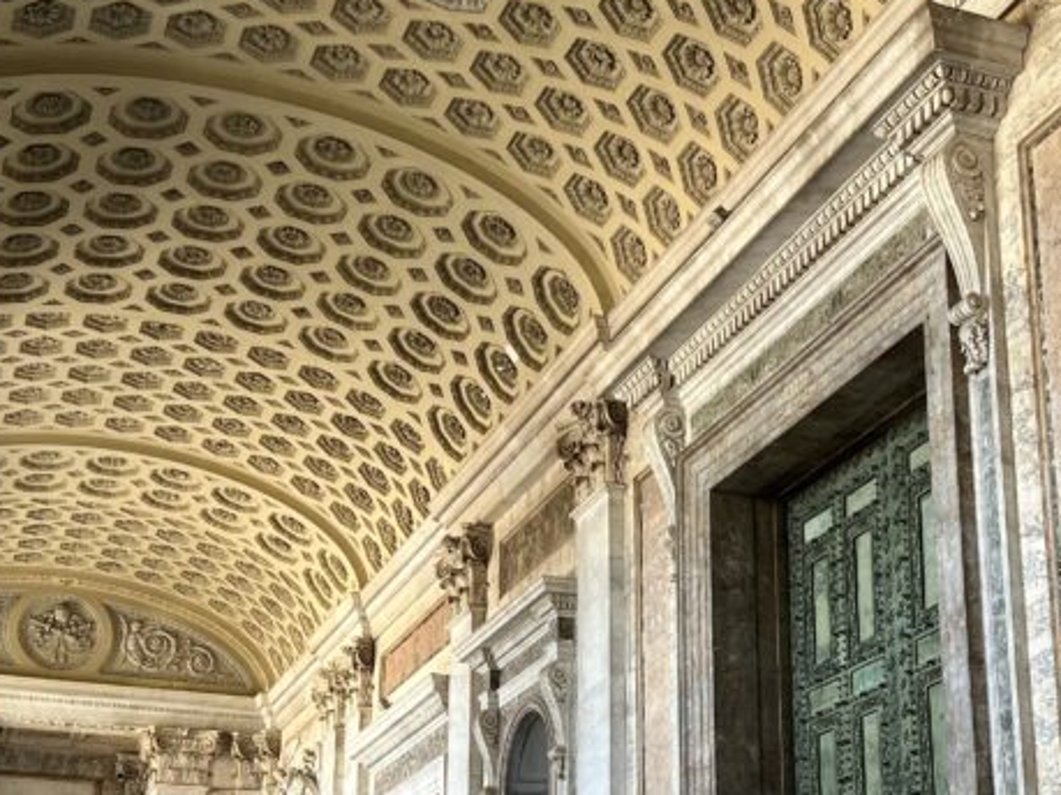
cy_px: 633
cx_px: 596
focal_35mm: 58
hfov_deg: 33.2
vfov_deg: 24.8
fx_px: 1777
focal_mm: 5.7
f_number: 1.5
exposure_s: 1/121
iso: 64
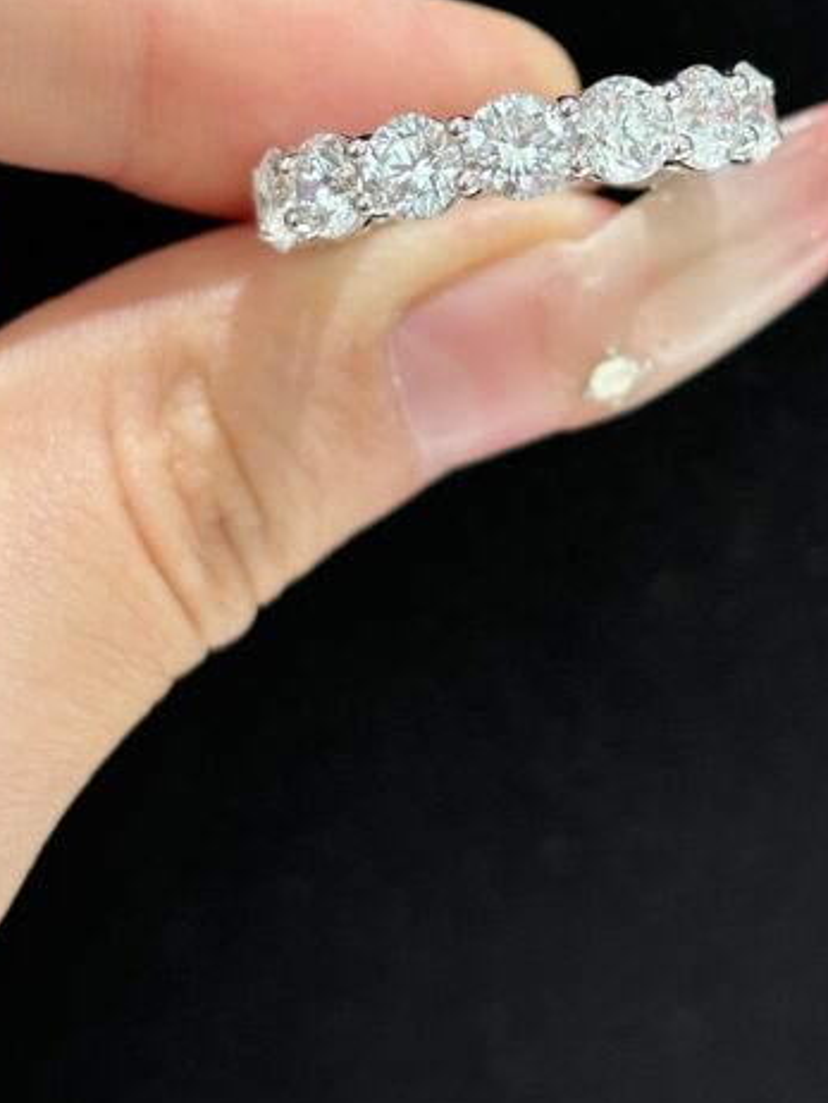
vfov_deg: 21.5
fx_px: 2868
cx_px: 496
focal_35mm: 90
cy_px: 220
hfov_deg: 16.4
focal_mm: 5.96
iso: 32
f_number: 1.6
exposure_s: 1/100
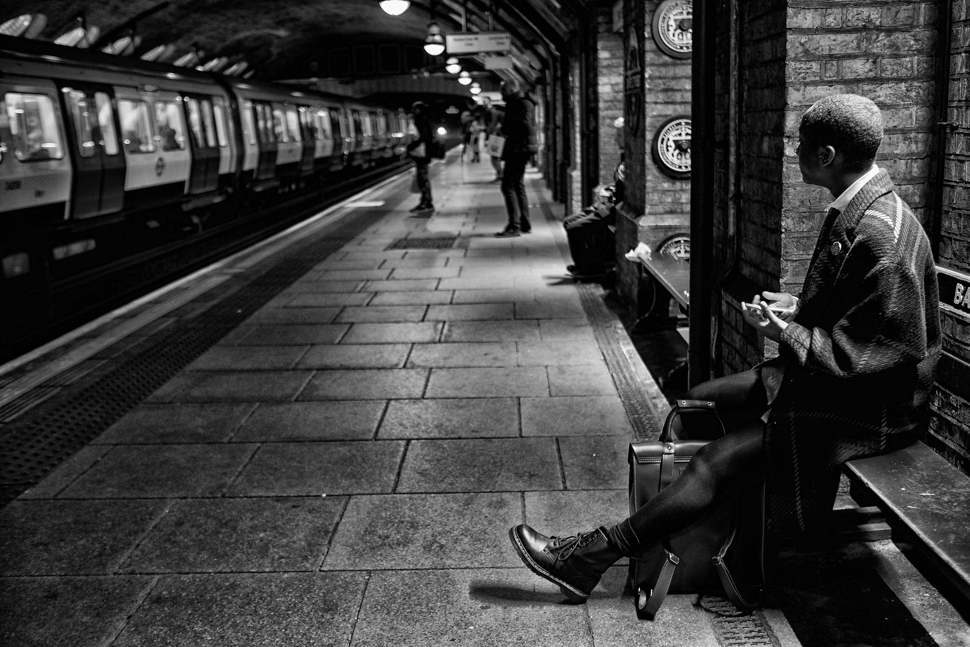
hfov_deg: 54.4
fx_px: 943
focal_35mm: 35
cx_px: 485
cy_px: 324
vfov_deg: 37.9
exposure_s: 1/60
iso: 1600
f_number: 2.2
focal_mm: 23
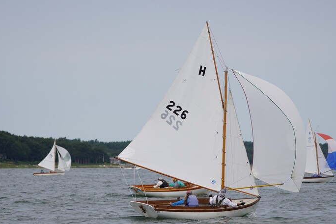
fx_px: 2703
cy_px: 120
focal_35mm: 290
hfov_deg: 7.1
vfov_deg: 4.7
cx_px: 167
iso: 125
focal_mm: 165
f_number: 5
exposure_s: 1/1250
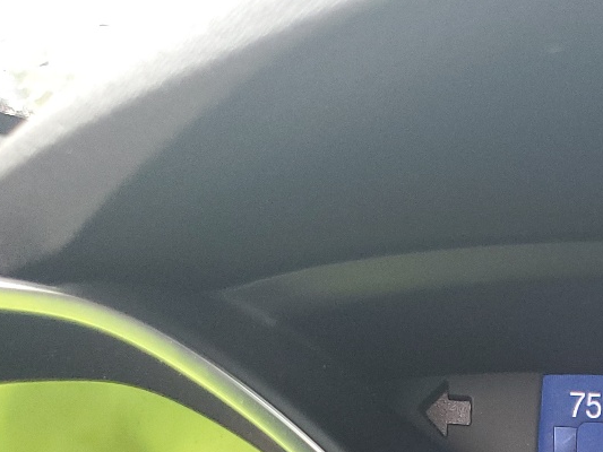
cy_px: 612
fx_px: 1359
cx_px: 763
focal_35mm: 78
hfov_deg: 22.6
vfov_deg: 17.5
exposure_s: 1/60.2
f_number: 1.5
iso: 105
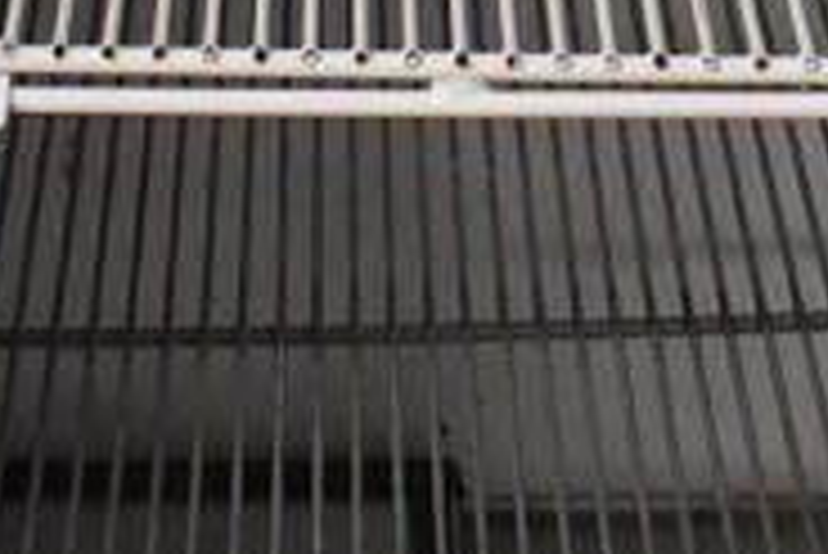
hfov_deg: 15.3
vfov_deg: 9.7
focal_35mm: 134
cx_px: 446
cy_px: -493
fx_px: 3084
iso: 3600
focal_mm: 18
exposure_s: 1/125
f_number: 3.5
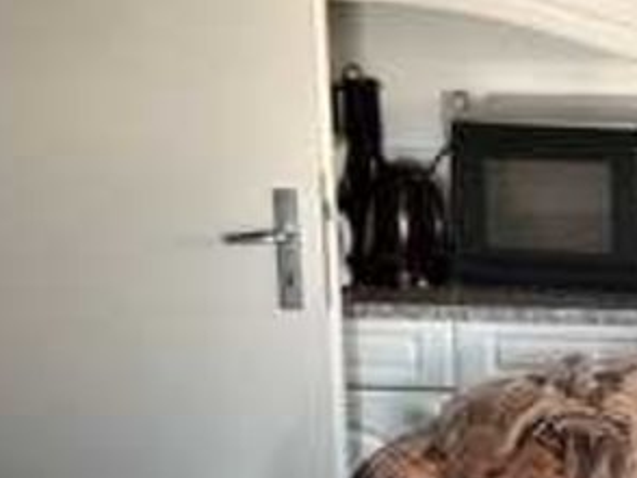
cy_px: 350
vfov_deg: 13.9
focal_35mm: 106
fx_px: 1952
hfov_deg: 17.5
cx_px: 793
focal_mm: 4.3
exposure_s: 1/24
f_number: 1.5
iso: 250
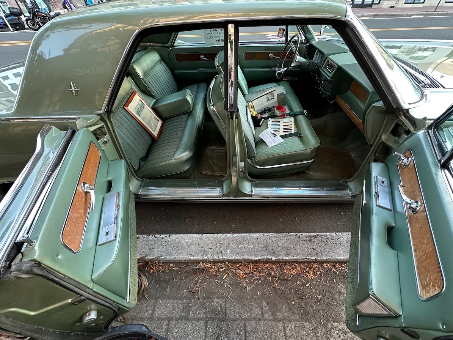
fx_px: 196
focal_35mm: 15
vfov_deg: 81.7
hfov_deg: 98.2
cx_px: 227
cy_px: 173
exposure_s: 1/60
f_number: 2.2
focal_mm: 2.22
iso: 250
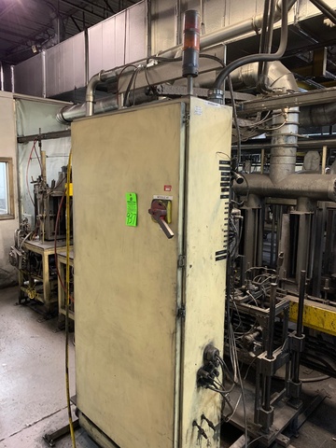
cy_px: 224
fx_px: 336
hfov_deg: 53.1
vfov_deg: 67.3
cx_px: 168
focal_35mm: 26
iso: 320
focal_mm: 4.25
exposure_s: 1/40
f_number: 1.8
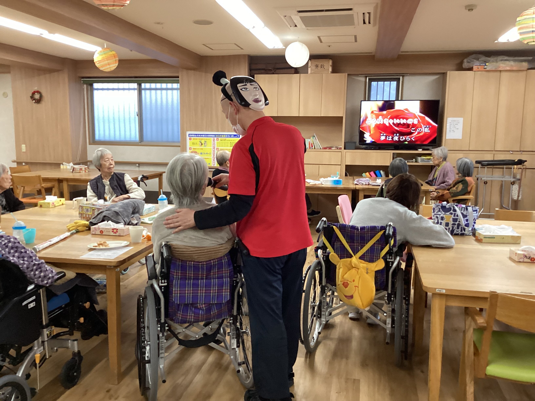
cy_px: 200
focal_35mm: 31
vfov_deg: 45.4
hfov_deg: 58.4
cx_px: 268
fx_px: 479
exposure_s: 1/60
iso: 250
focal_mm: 3.3
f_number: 2.4
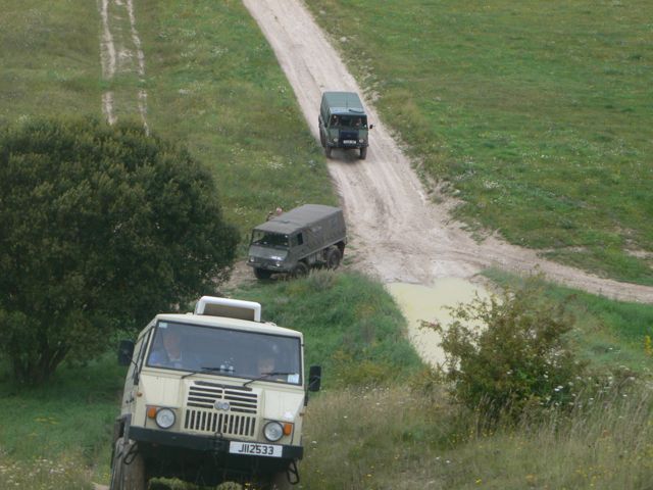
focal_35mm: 136
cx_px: 326
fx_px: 2566
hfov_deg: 14.5
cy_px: 245
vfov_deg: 10.9
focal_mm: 25.2
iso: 80
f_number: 4.9
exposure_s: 1/80
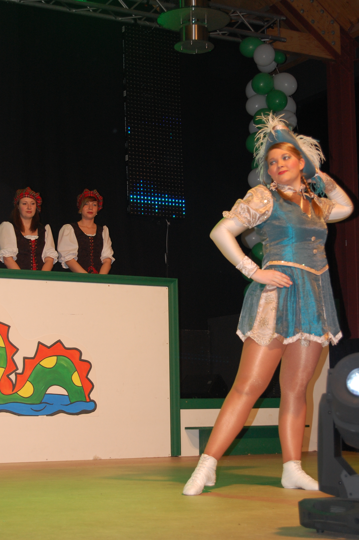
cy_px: 270
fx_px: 1034
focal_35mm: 69
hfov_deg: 19.7
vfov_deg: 29.3
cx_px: 180
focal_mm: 46
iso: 450
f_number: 5.3
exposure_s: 1/60
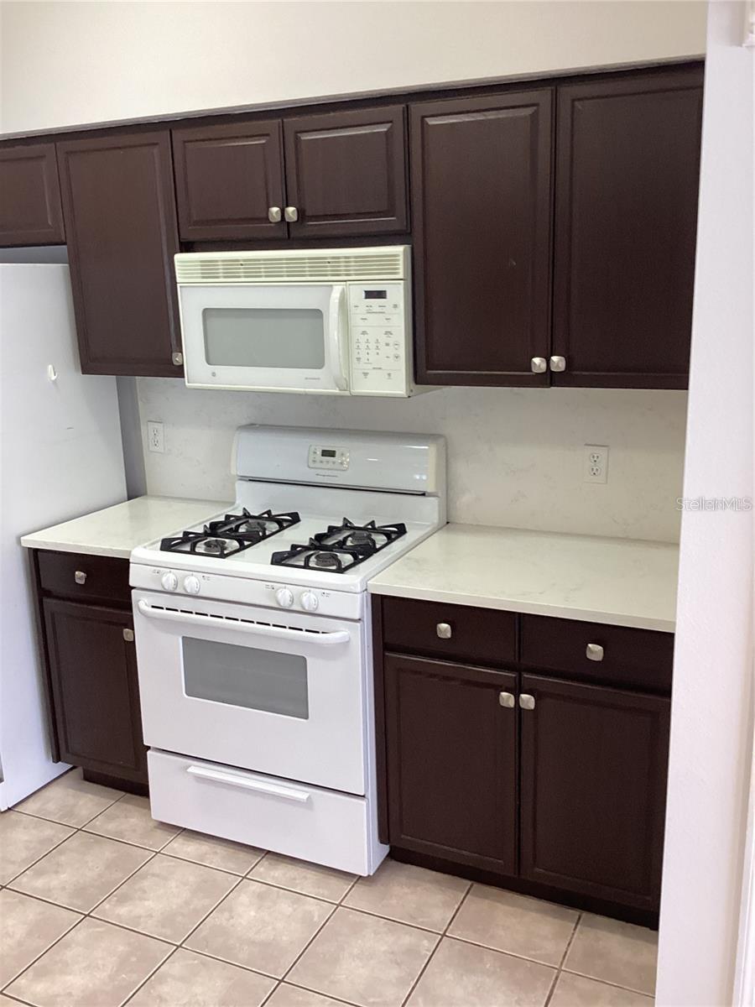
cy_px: 504
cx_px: 378
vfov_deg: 58.4
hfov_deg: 45.4
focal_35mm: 31
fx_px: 902
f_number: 2.4
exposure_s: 1/60
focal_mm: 3.3
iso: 125
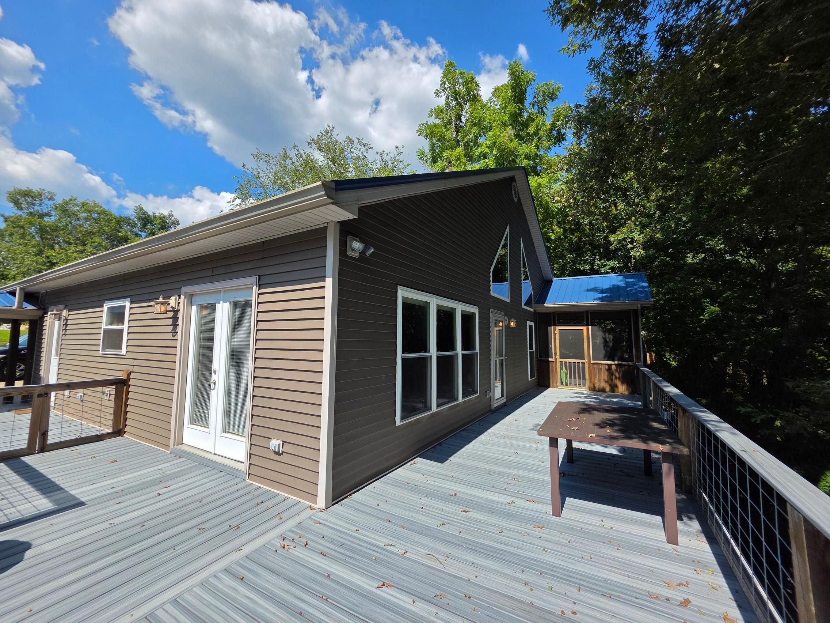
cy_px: 312
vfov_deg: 89.9
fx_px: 312
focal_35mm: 13
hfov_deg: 106.2
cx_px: 415
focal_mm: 2.2
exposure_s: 1/1849
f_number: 1.9
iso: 40
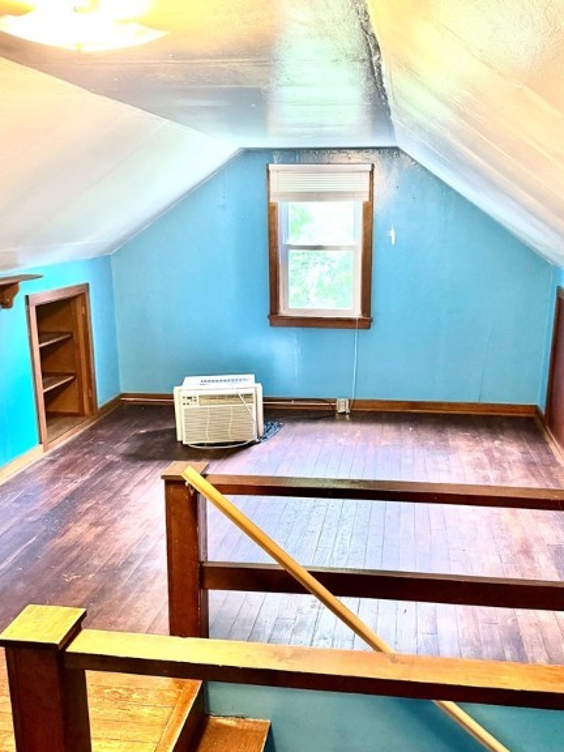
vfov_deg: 56.8
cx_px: 336
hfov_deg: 44.0
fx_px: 695
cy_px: 376
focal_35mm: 32
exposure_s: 1/60
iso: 500
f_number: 1.78
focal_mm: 6.76
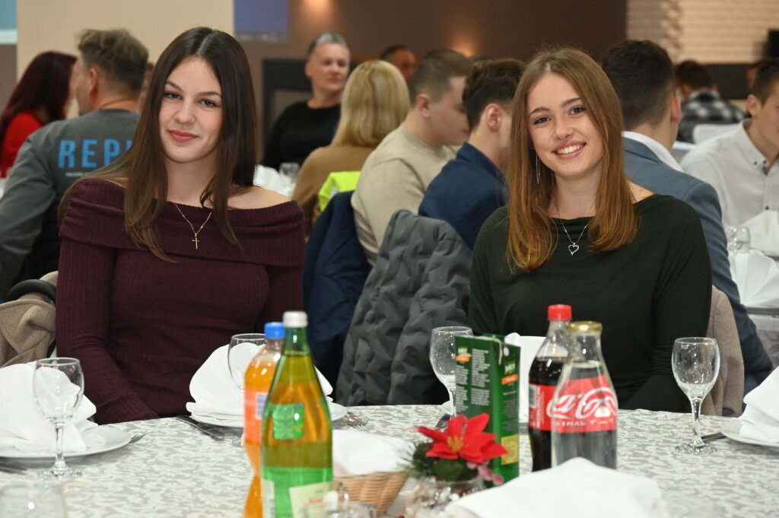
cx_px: 390
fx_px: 2097
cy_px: 259
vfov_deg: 14.1
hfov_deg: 21.0
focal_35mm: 97
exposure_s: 1/60
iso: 3600
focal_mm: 97
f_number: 6.3
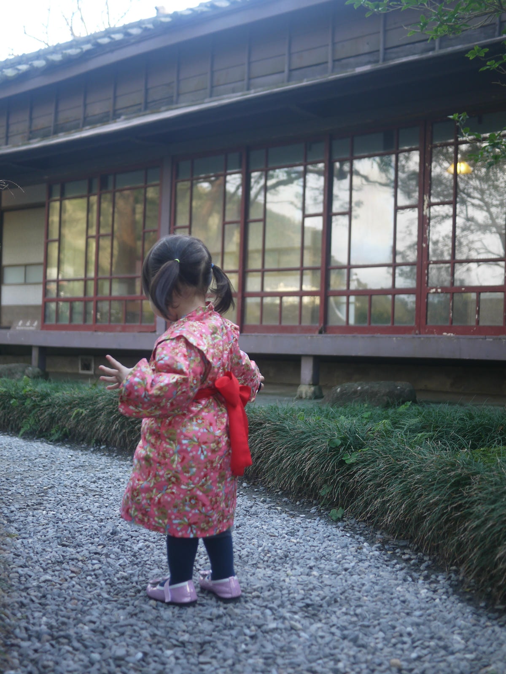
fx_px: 780
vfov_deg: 46.8
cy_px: 337
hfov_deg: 36.0
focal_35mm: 40
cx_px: 253
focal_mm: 20
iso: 160
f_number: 1.7
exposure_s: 1/320
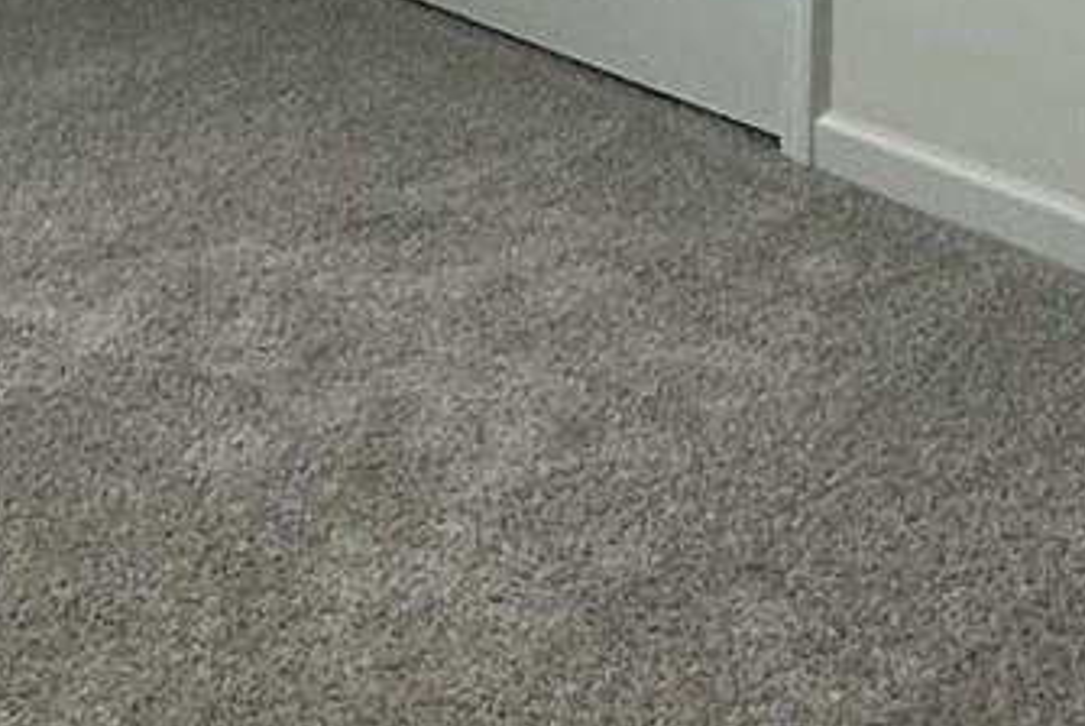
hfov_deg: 20.1
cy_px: -282
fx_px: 3016
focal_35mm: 100
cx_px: 188
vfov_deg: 13.1
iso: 160
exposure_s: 1/120
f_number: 2.2
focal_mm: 2.22
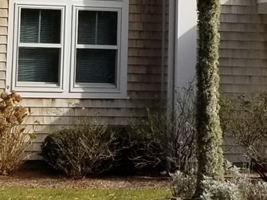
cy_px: -78
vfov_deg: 9.1
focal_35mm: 159
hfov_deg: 12.4
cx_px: 158
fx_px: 1226
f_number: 1.7
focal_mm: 4.25
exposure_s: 1/2152
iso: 50
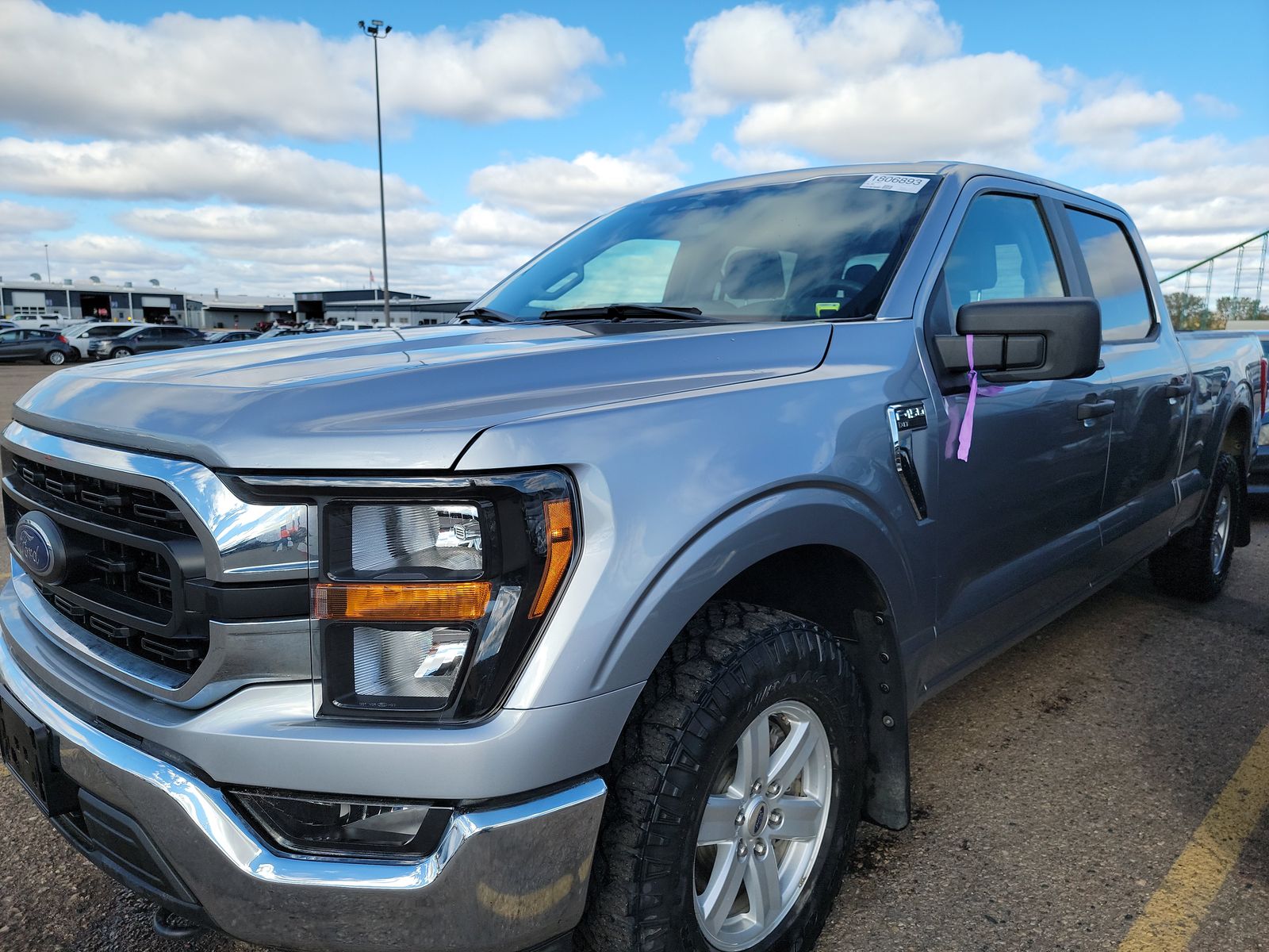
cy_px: 476
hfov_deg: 71.6
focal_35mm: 24
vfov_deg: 56.8
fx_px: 880
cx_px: 634
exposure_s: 1/519
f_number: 1.8
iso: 50
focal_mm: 6.7
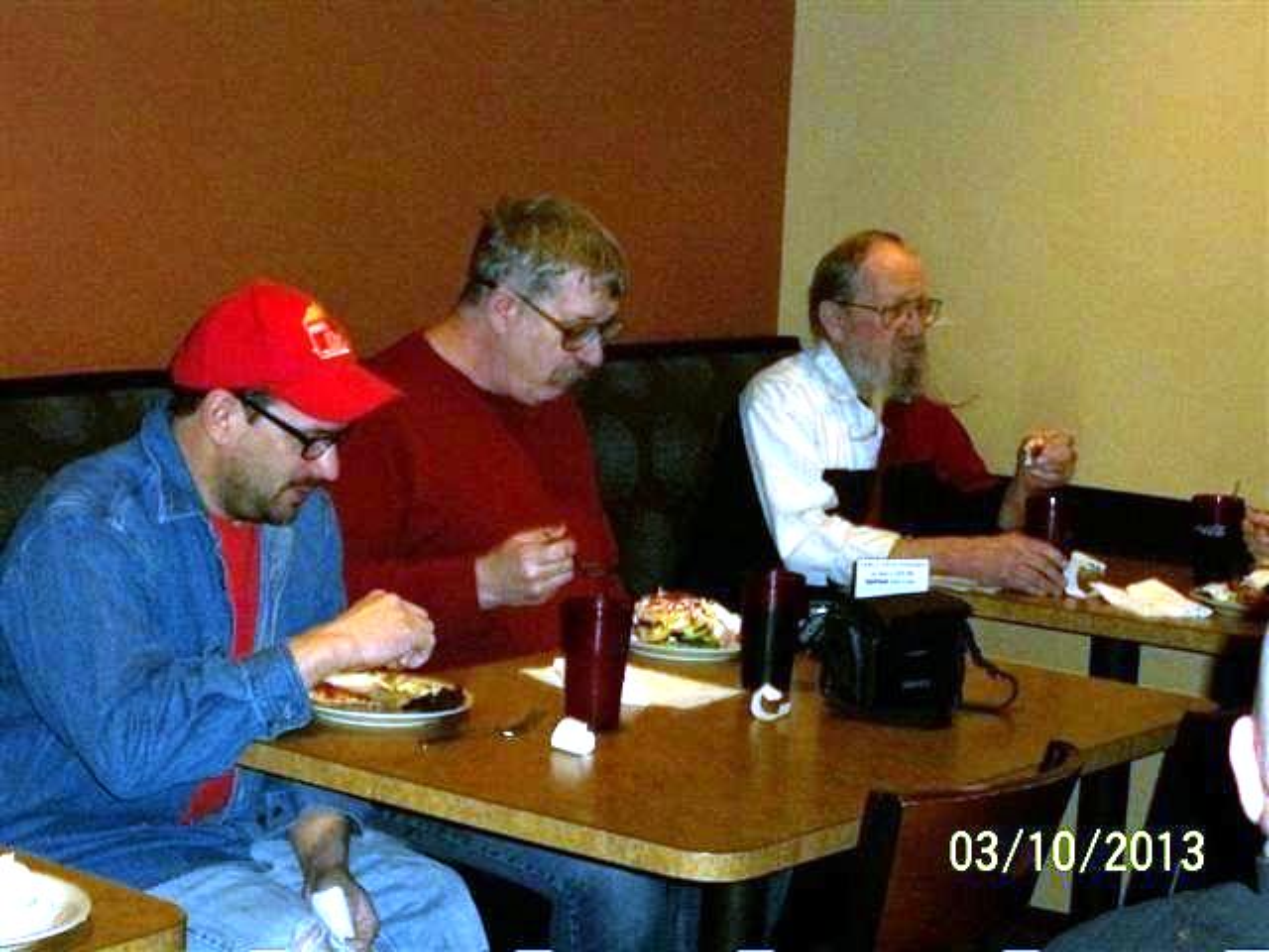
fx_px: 3079
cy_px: 476
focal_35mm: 84
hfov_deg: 23.3
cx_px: 634
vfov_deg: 17.6
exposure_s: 1/50
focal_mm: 15.1
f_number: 5.1
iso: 320
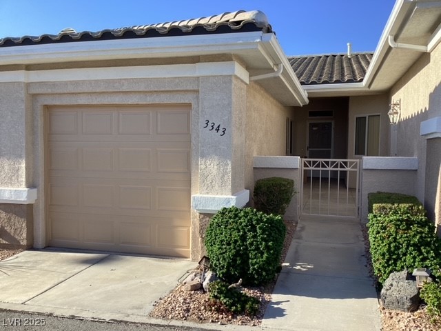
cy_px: 166
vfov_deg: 45.4
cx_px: 220
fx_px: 395
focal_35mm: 31
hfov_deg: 58.4
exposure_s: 1/529
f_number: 2.4
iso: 25
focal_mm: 3.3
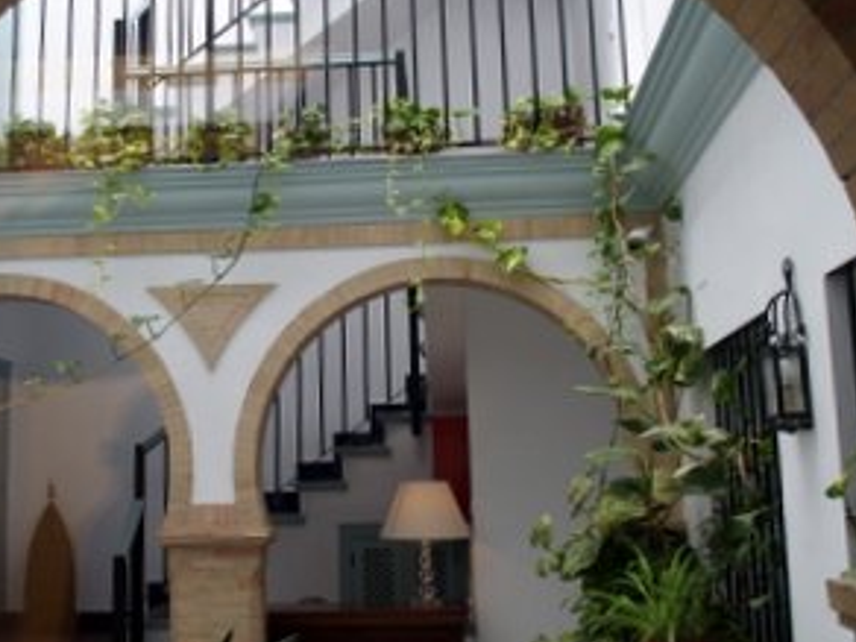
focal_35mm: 46
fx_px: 1138
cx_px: 328
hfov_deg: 41.0
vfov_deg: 31.5
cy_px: 278
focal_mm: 6
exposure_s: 1/100
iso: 100
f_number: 2.8
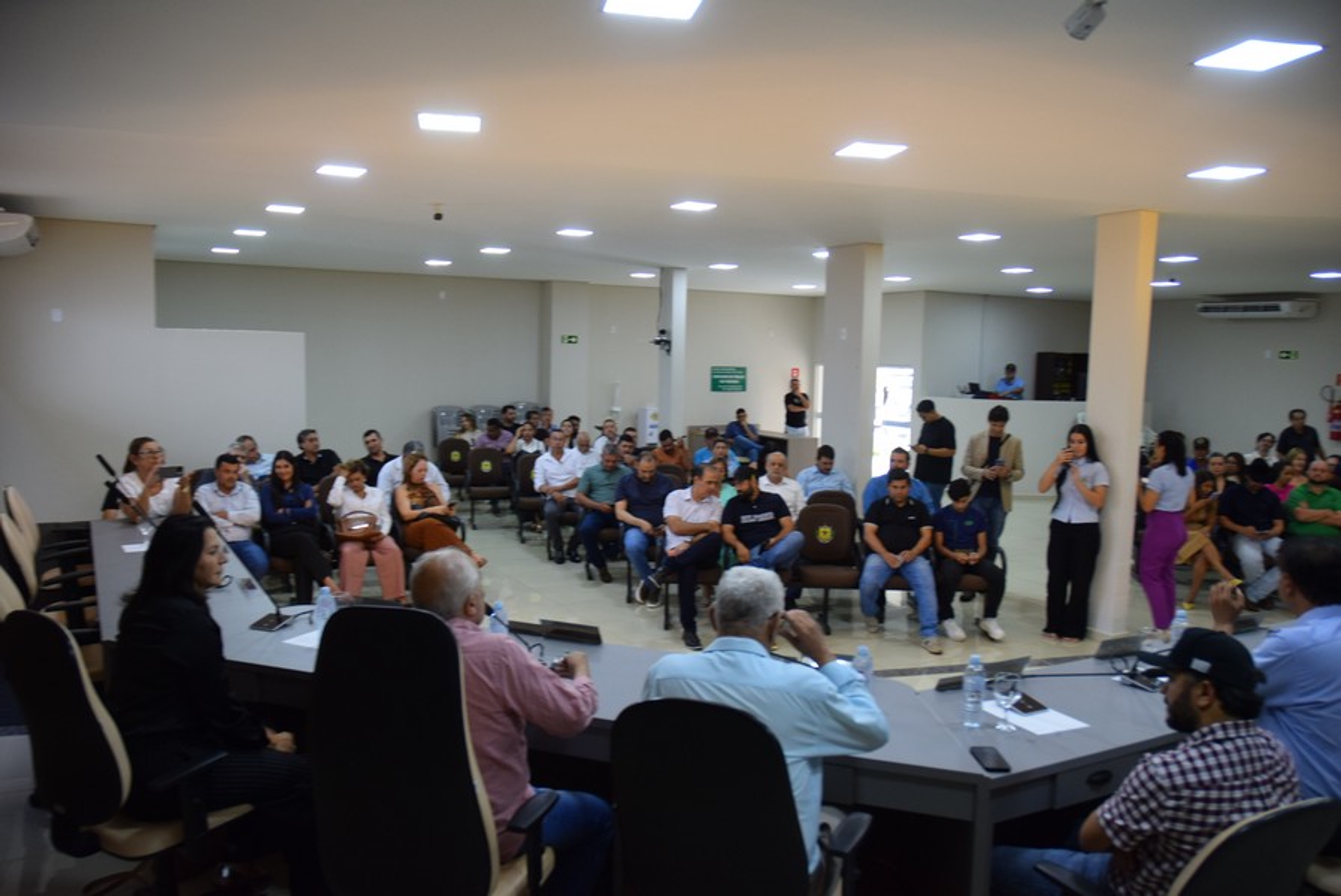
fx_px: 1006
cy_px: 448
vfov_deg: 48.0
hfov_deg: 67.3
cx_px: 670
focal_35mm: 27
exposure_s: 1/60
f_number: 4
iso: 800
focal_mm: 18
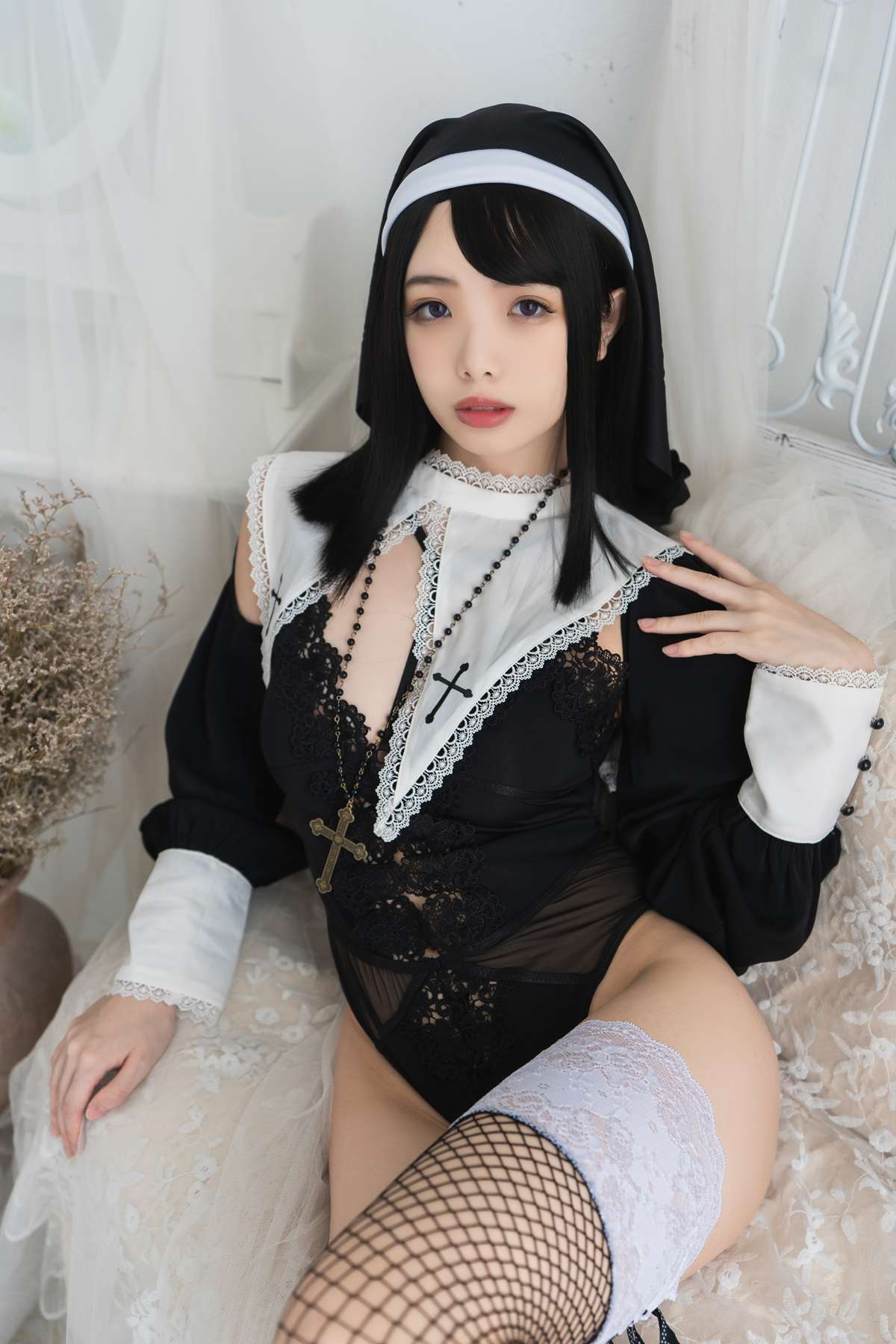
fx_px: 1307
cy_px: 672
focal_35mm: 35
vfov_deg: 54.4
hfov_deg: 37.9
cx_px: 448
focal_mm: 35
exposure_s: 1/100
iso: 200
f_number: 2.8
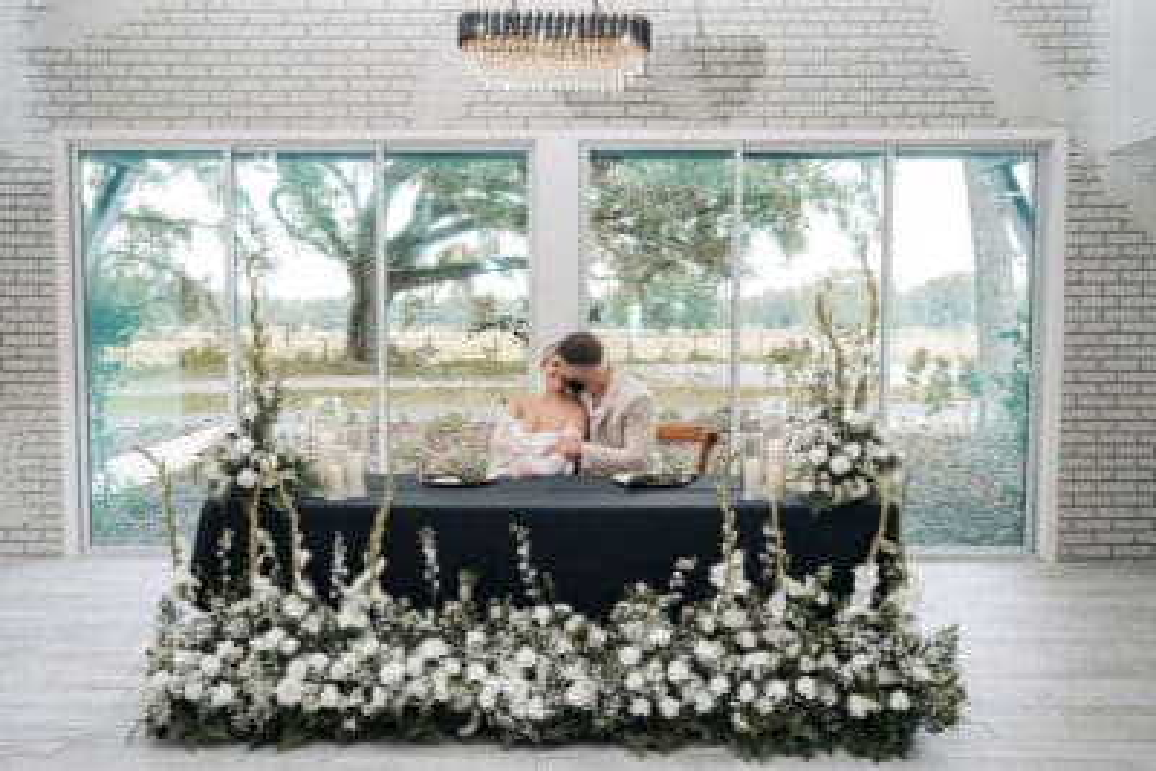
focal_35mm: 31
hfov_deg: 60.3
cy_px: 386
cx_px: 578
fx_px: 996
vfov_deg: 42.4
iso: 1000
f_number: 5.6
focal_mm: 31
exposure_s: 1/160
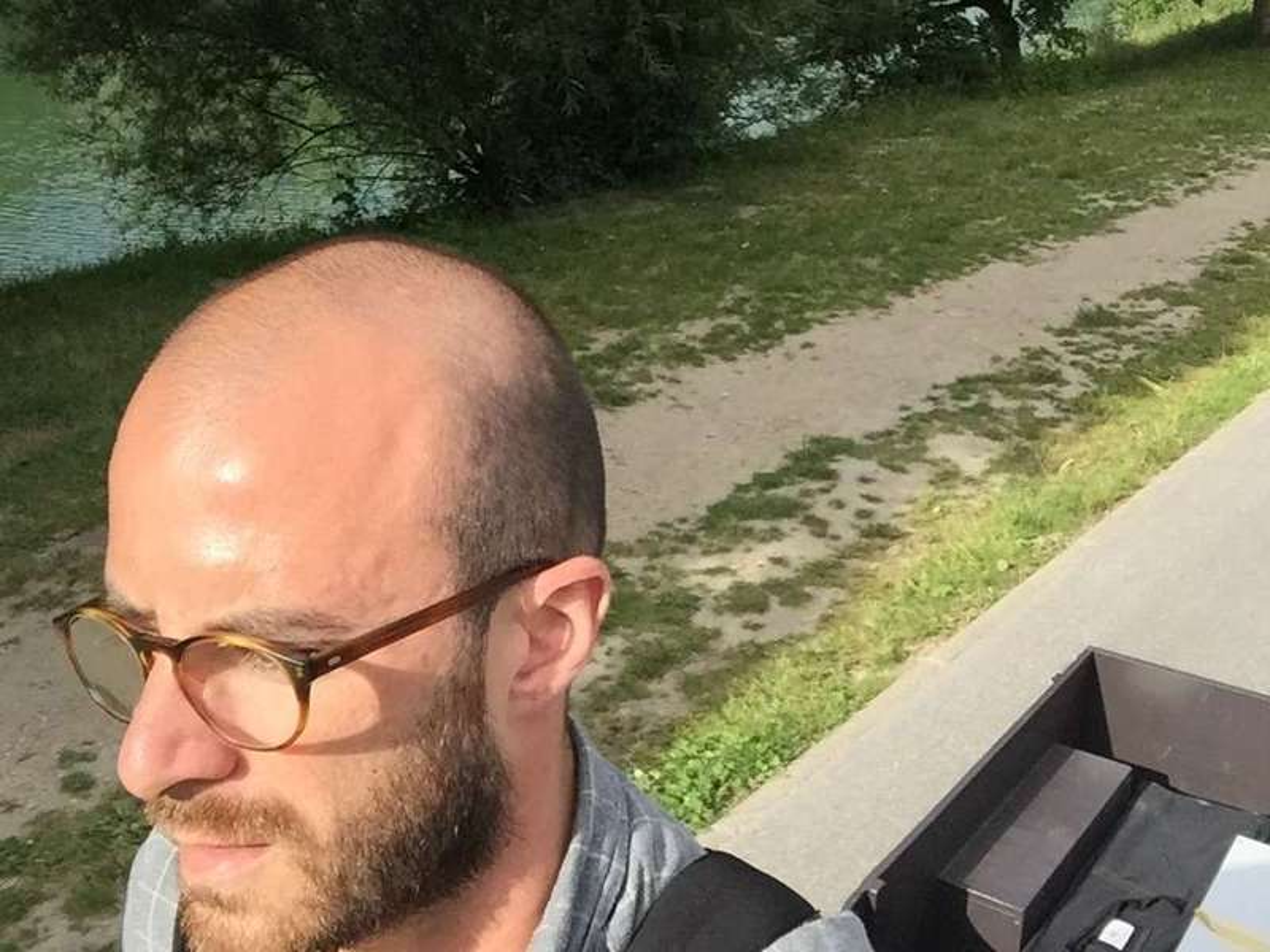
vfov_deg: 45.4
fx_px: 1137
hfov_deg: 58.4
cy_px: 476
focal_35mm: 31
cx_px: 635
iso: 32
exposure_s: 1/1107
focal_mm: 2.65
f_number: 2.2
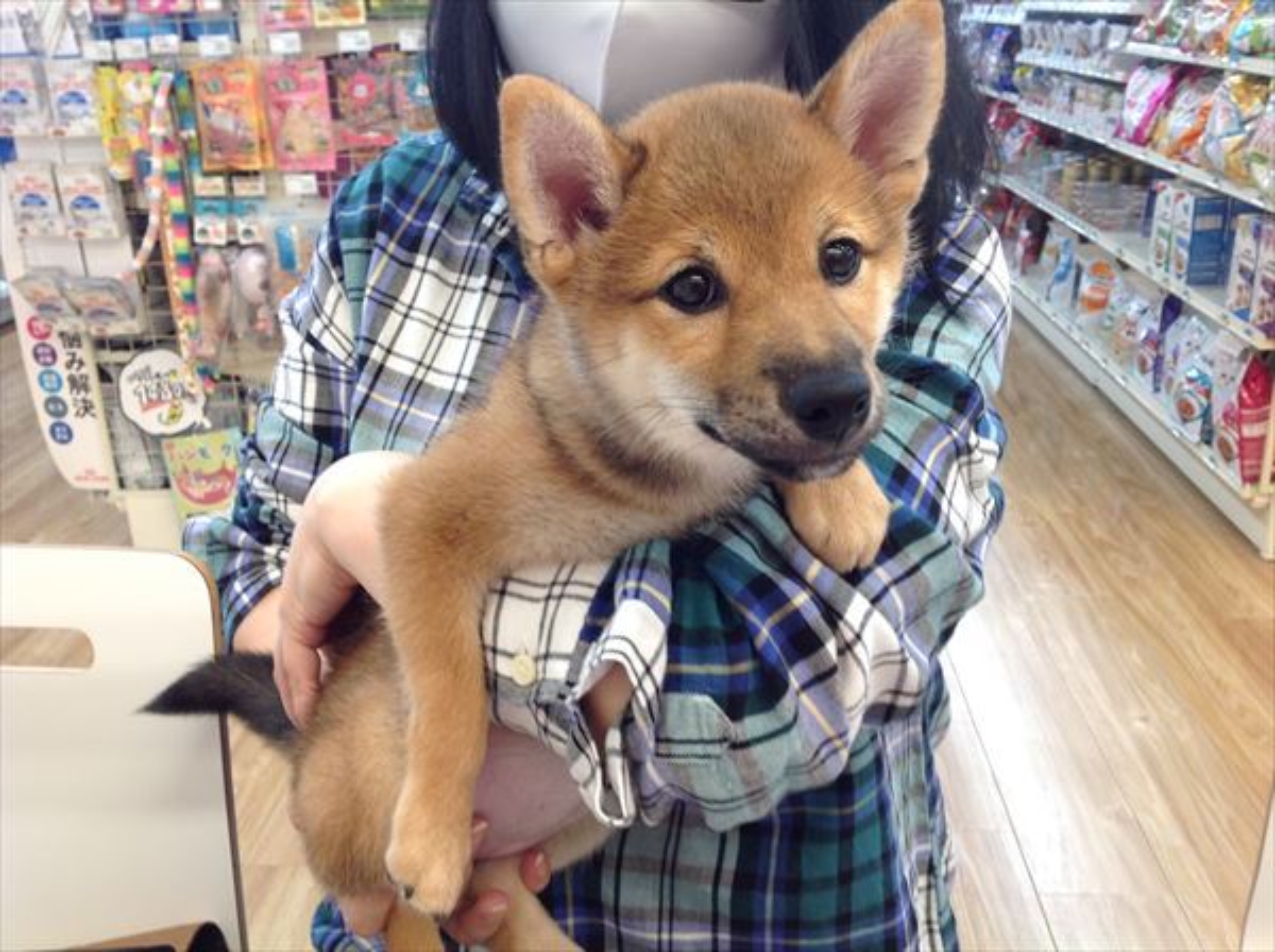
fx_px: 1287
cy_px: 476
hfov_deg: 52.7
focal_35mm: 35
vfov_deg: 40.6
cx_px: 638
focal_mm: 4.28
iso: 50
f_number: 2.4
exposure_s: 1/24
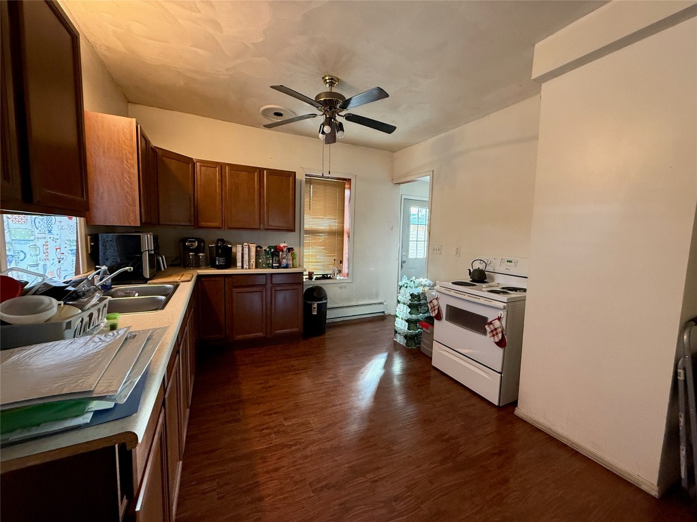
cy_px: 261
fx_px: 282
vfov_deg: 85.7
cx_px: 348
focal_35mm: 14
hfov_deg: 102.1
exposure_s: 1/60
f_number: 2.2
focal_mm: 2.22
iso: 500
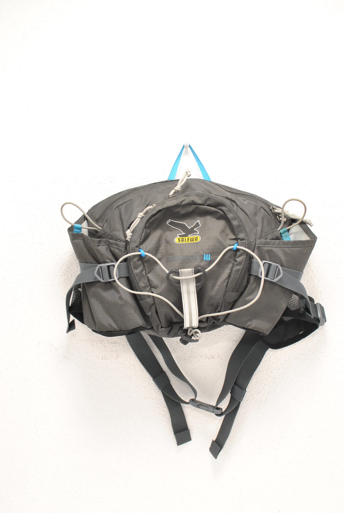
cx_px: 172
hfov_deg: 25.8
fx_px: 750
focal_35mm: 52
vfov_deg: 37.8
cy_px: 256
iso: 800
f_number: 4
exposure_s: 1/100
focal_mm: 35
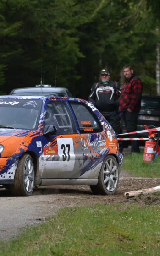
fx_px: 4301
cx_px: -6
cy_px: 149
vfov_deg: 3.4
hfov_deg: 2.1
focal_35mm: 616
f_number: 5.6
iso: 400
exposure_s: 1/1600
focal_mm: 220
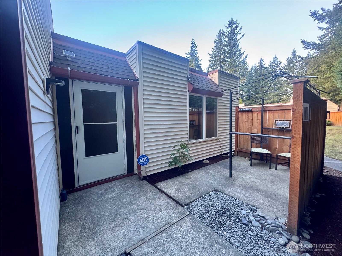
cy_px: 128
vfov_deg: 85.7
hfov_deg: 102.1
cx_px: 171
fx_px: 138
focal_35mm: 14
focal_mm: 2.22
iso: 320
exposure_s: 1/99
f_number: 2.2
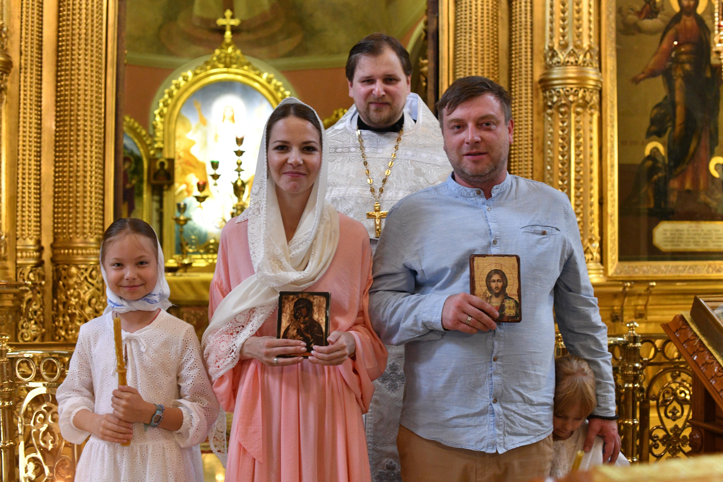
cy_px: 241
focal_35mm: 50
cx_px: 362
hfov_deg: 39.6
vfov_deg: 27.0
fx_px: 1004
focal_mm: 50
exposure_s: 1/80
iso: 5000
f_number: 4.5
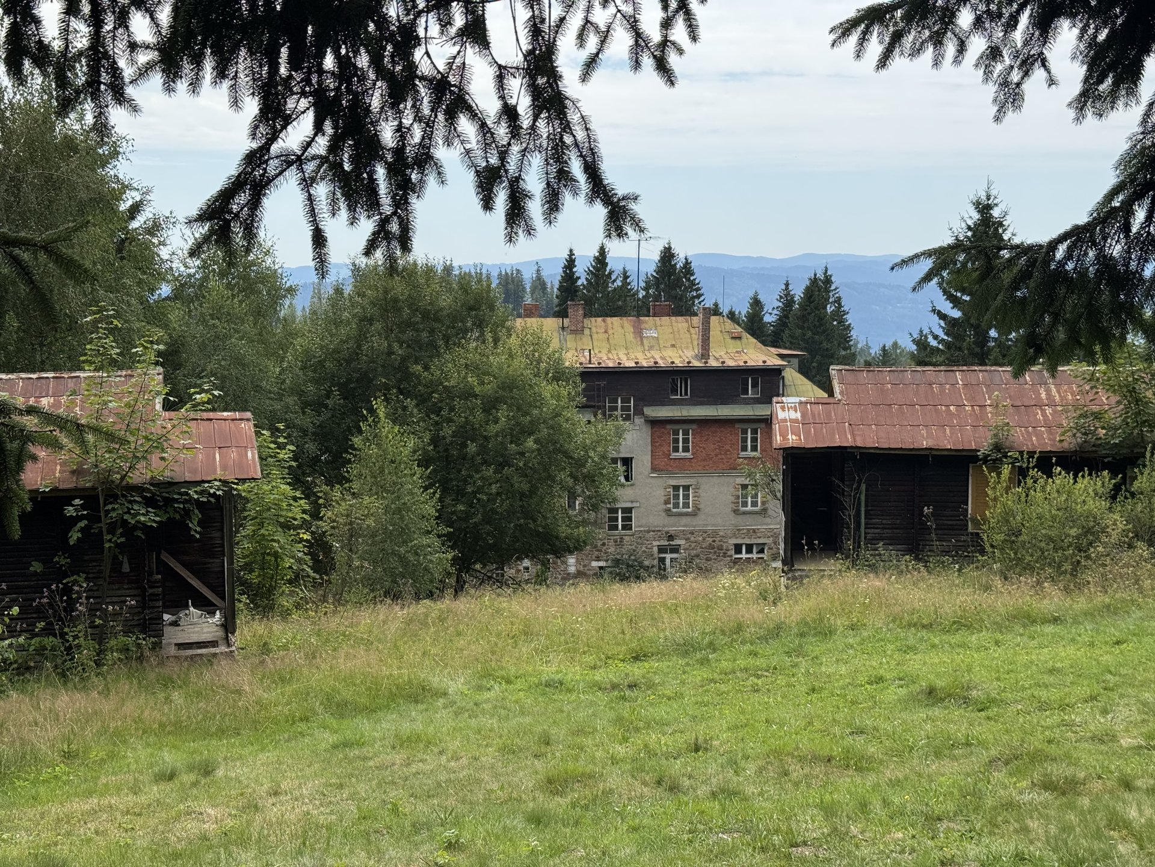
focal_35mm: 48
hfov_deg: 39.7
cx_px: 578
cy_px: 434
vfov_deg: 30.3
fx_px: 1602
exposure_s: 1/3610
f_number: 1.78
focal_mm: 6.76
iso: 64
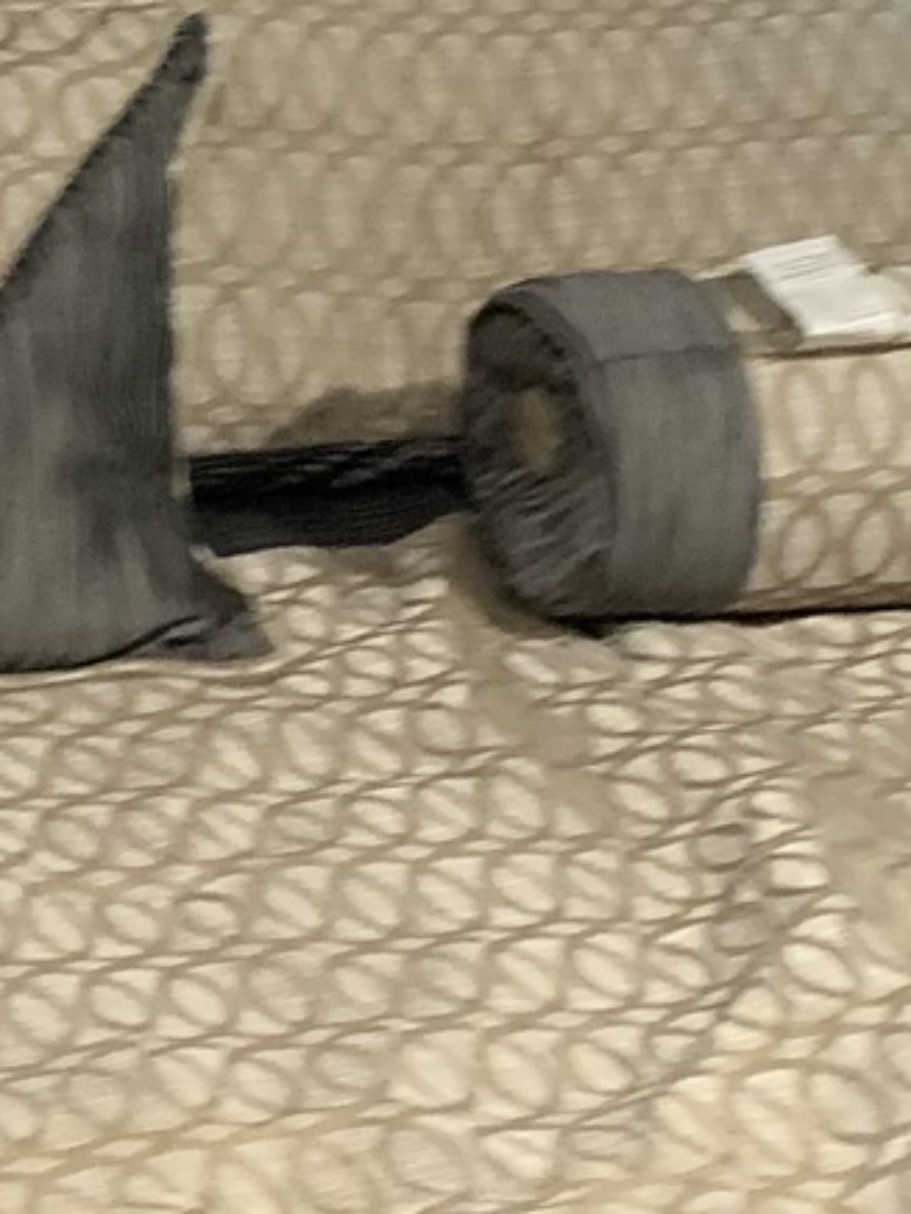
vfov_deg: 15.8
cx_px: -156
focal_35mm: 122
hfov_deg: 11.9
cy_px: -3
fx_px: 4281
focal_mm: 4.25
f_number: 1.8
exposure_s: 1/39
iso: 400
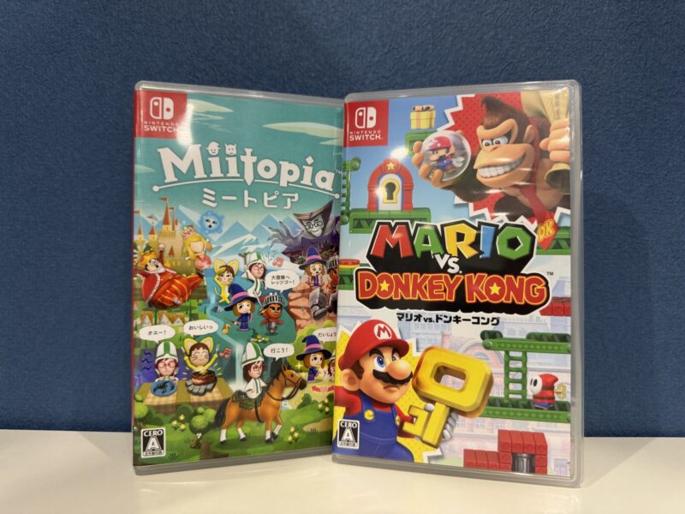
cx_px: 342
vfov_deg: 56.8
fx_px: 475
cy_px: 257
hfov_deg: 71.6
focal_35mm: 24
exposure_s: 1/60
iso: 200
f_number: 1.78
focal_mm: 6.76
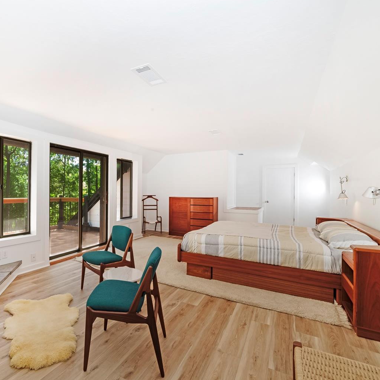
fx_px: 248
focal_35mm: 20
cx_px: 136
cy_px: 193
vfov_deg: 74.8
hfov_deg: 73.2
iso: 400
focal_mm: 15
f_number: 13
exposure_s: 1/10
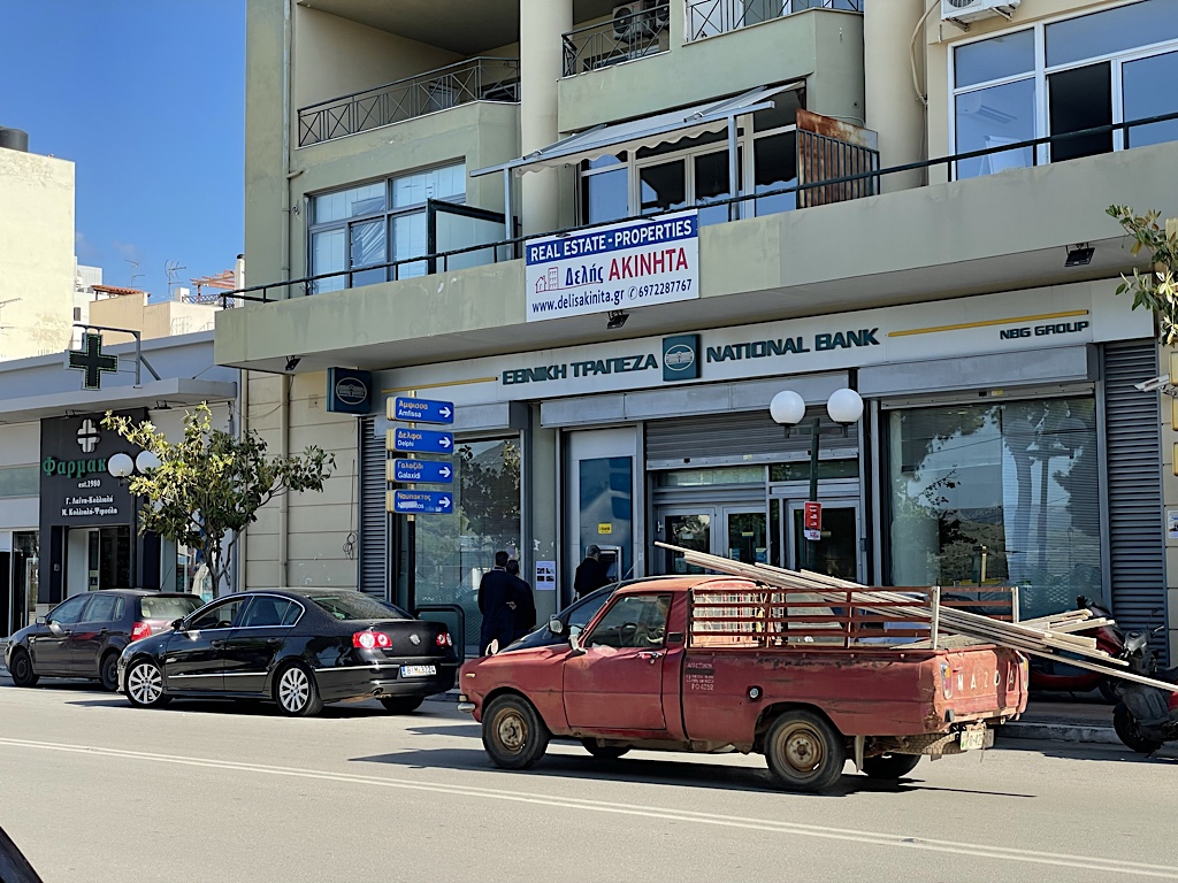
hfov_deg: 36.8
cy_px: 442
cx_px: 589
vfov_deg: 28.0
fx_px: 1770
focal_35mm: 52
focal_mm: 6
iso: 25
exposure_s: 1/615
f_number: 2
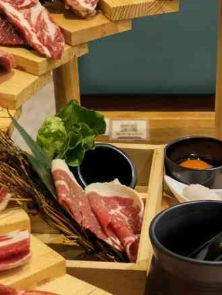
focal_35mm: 115
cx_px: 134
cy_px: 167
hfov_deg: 12.9
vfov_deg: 17.1
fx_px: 982
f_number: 4
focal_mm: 6.67
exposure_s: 1/49.8
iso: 200
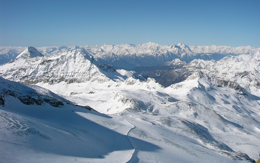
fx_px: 269
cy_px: 74
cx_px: 133
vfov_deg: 33.6
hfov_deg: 51.5
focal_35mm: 38
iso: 50
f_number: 8
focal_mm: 5.8
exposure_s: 1/400
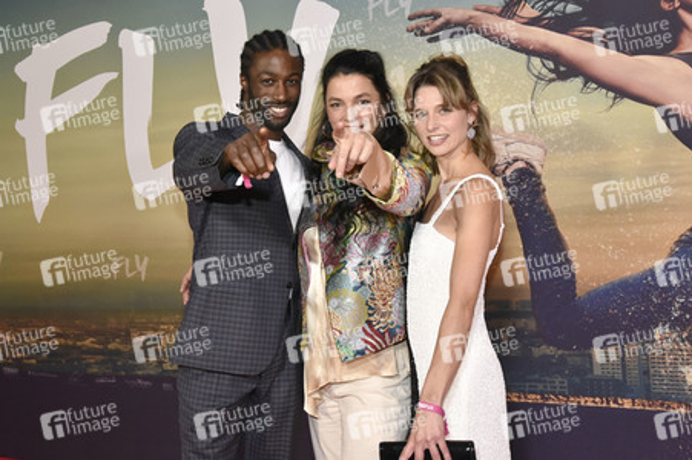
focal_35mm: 38
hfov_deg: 50.7
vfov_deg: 35.0
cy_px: 230
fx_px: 730
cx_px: 346
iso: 4000
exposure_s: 1/250
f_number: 8
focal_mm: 38
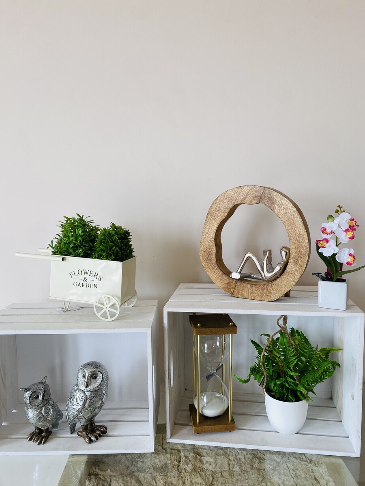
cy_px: 243
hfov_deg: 53.1
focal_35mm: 26
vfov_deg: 67.3
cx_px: 182
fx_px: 366
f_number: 1.8
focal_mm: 4.25
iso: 32
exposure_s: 1/171
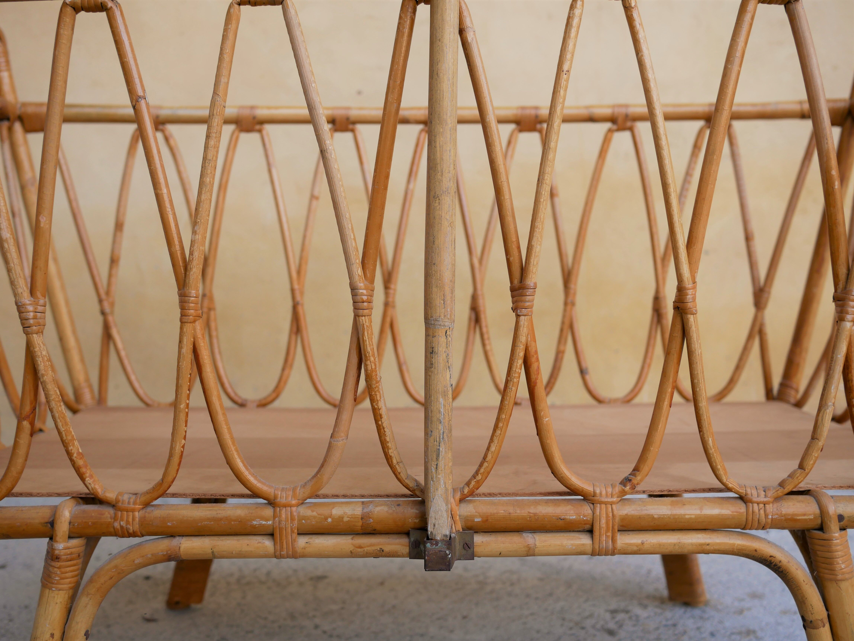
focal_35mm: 40
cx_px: 427
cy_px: 320
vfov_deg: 36.0
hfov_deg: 46.8
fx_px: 987
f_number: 2.8
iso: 200
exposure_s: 1/250
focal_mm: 20
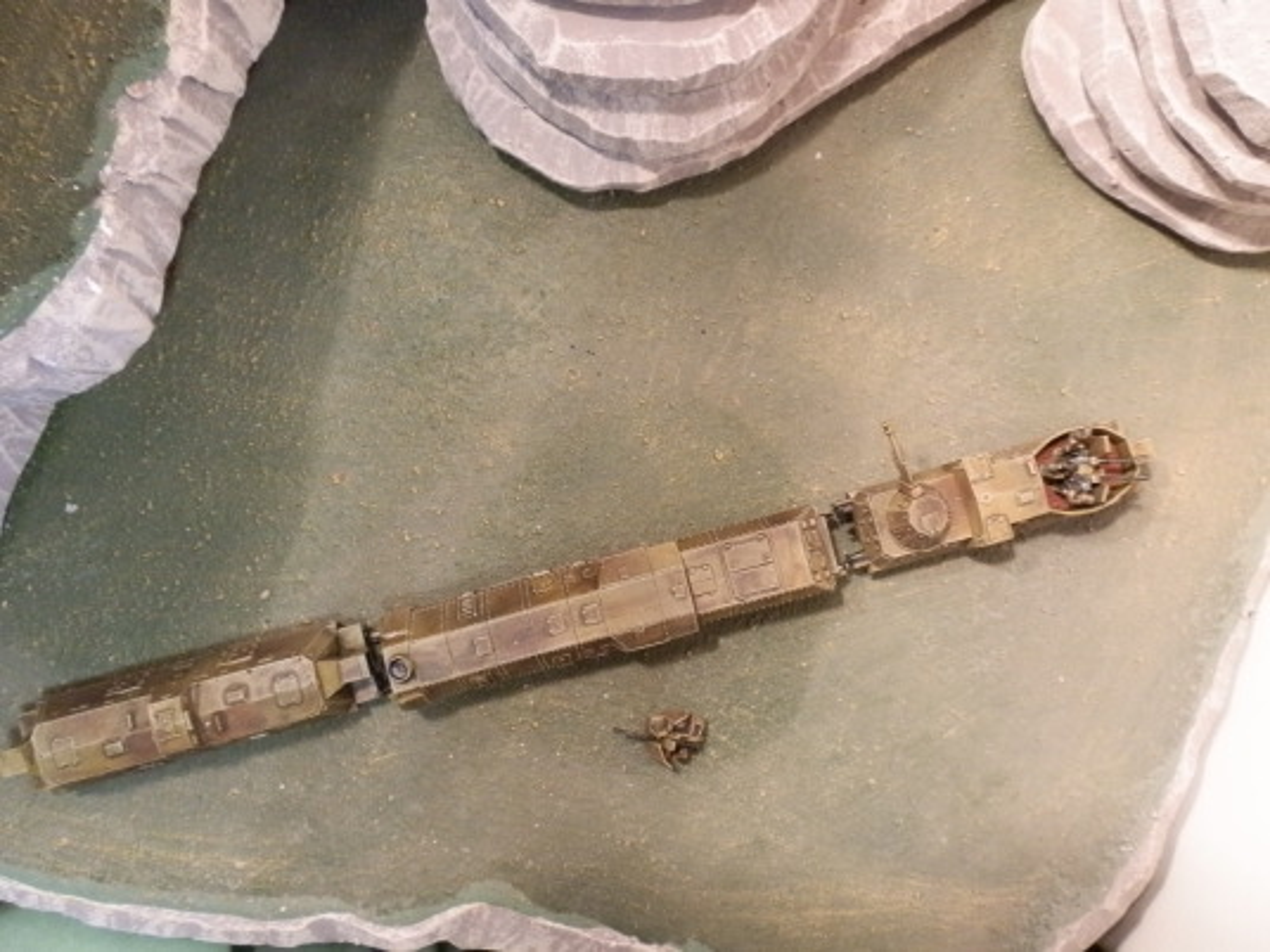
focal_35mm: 28
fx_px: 1027
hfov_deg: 63.4
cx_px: 635
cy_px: 476
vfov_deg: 49.7
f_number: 3.1
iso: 400
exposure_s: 1/80
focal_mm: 5
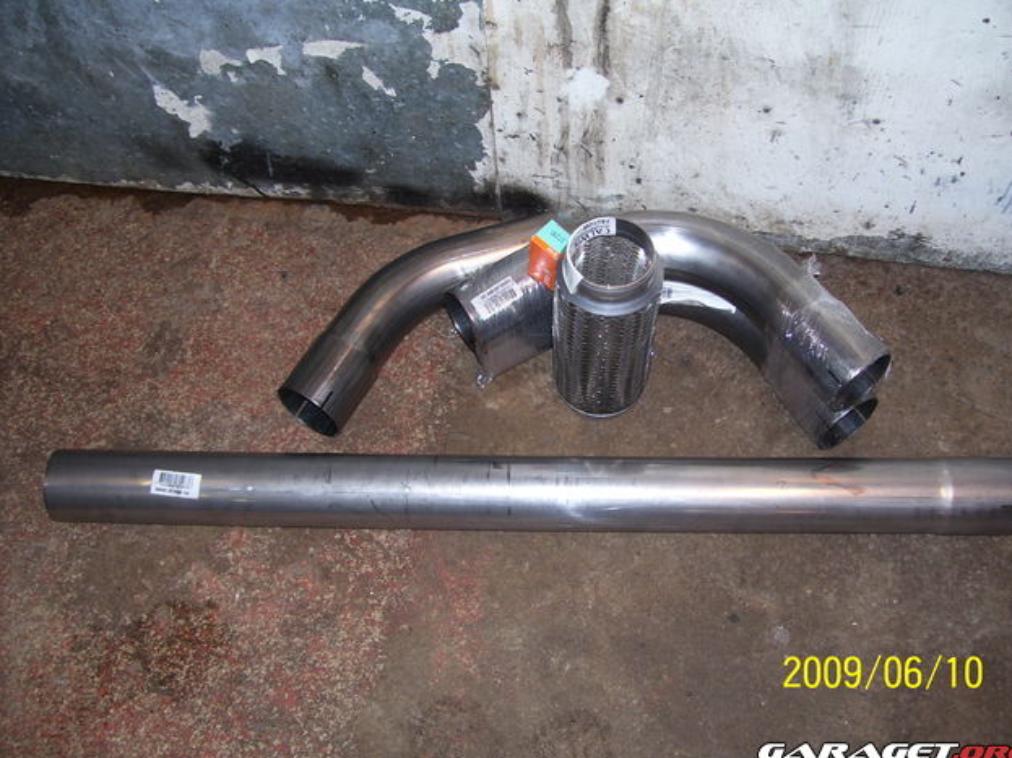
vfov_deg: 37.7
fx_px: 1111
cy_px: 378
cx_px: 517
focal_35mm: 38
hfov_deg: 49.0
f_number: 2.7
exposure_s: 1/60
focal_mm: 6
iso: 80
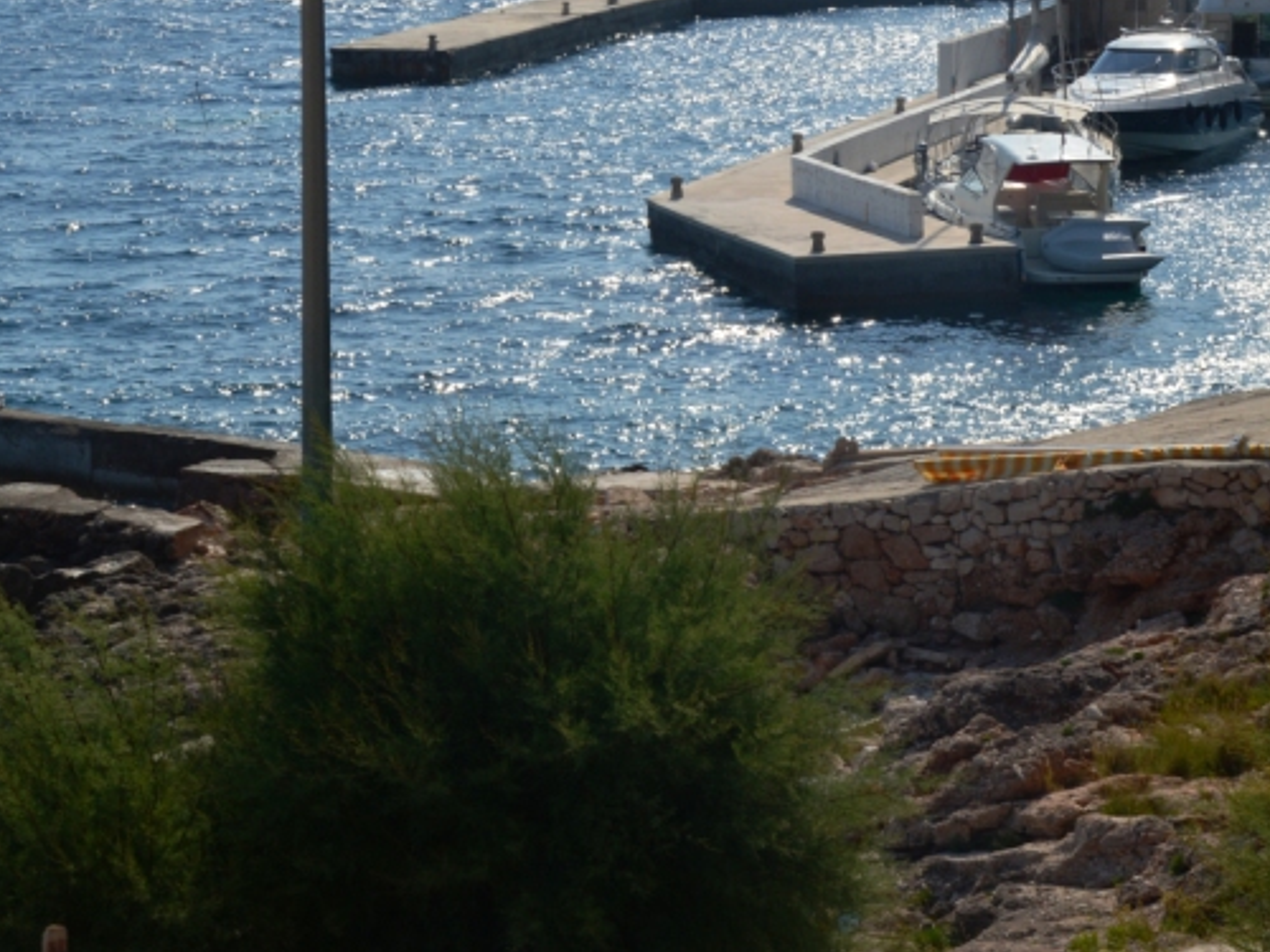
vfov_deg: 11.9
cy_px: 84
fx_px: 4549
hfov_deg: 15.9
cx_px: 410
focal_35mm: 124
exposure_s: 1/160
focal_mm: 42
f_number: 13
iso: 200
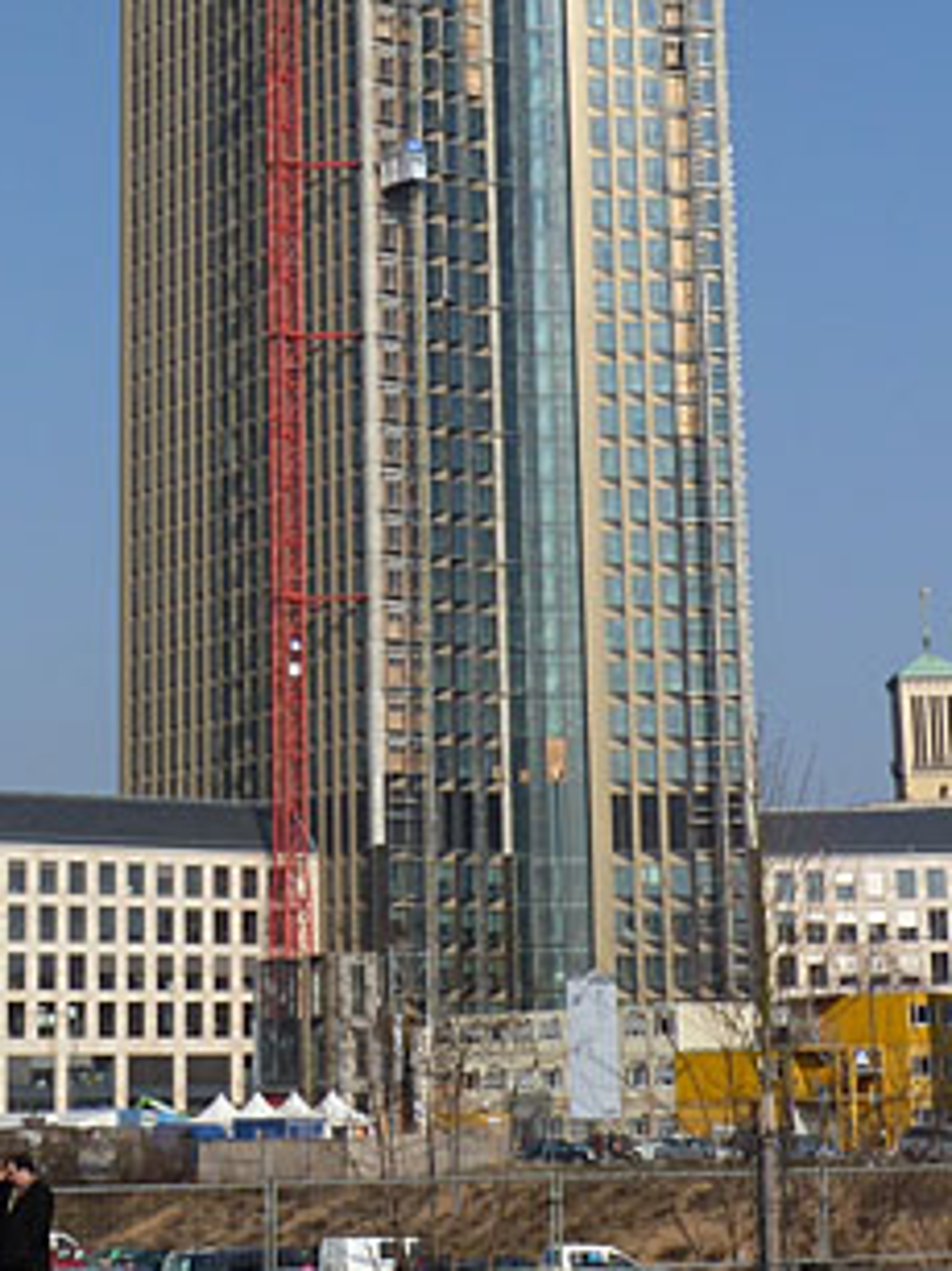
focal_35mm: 86
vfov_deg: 22.3
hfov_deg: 17.2
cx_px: 459
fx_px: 3156
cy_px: 141
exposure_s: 1/400
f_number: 5.6
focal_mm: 7.3
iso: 80
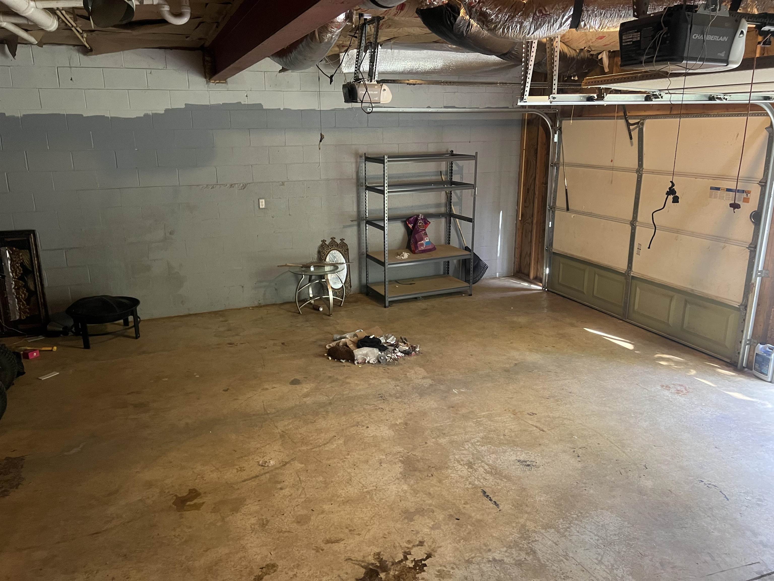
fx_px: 581
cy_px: 290
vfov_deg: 53.1
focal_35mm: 26
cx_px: 387
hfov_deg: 67.3
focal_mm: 5.7
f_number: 1.5
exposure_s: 1/60
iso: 320
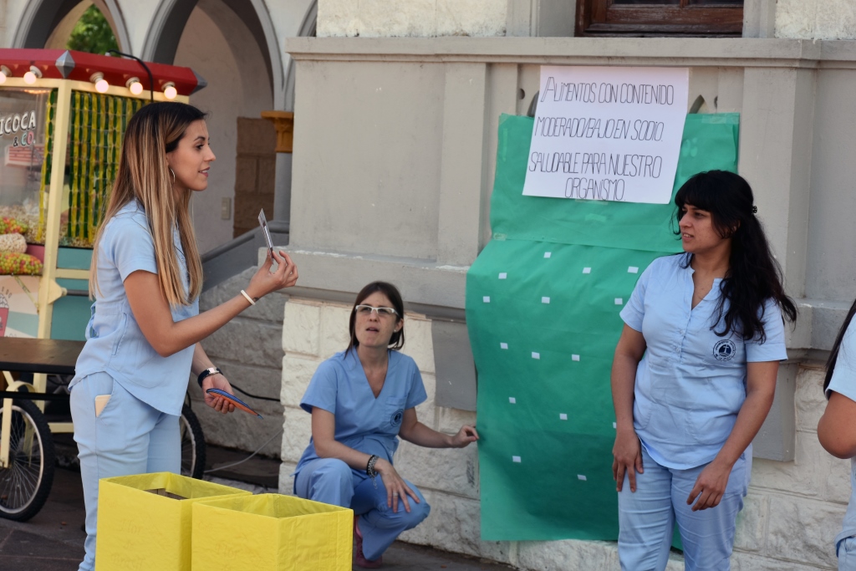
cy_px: 286
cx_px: 428
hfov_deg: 22.6
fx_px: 2140
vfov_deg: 15.2
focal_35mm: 90
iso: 320
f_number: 8
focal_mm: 60
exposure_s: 1/500
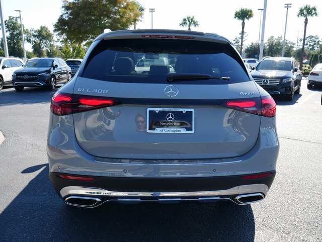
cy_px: 121
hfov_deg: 63.4
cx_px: 161
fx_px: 261
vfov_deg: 49.8
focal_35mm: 28
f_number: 6.3
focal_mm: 14
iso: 200
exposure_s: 1/320
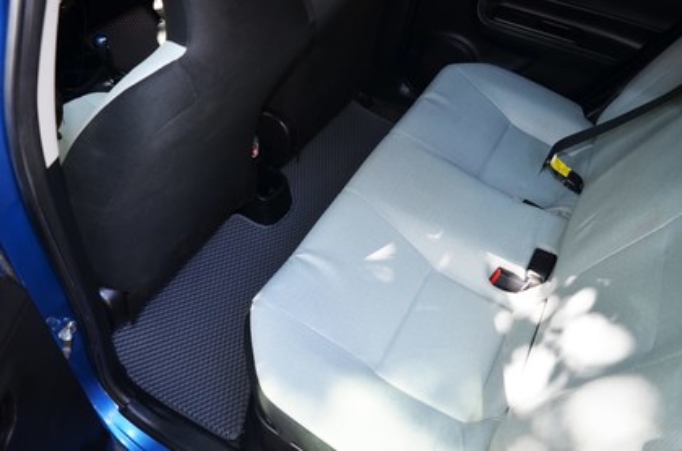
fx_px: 510
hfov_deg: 67.5
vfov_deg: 47.7
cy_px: 226
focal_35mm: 27
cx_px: 341
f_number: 3.5
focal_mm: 18
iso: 320
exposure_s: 1/125
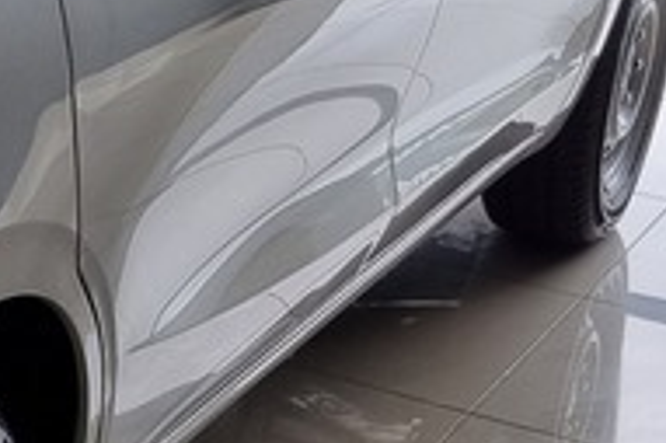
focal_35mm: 145
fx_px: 2680
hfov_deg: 12.5
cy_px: 56
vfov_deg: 9.4
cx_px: -659
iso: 50
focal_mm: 5.4
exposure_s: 1/311
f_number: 1.8
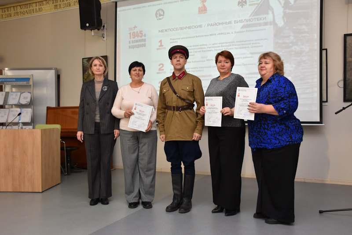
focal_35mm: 33
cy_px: 118
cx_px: 176
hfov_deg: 57.2
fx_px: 323
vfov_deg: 40.0
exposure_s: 1/80
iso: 800
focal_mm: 22
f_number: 4.5
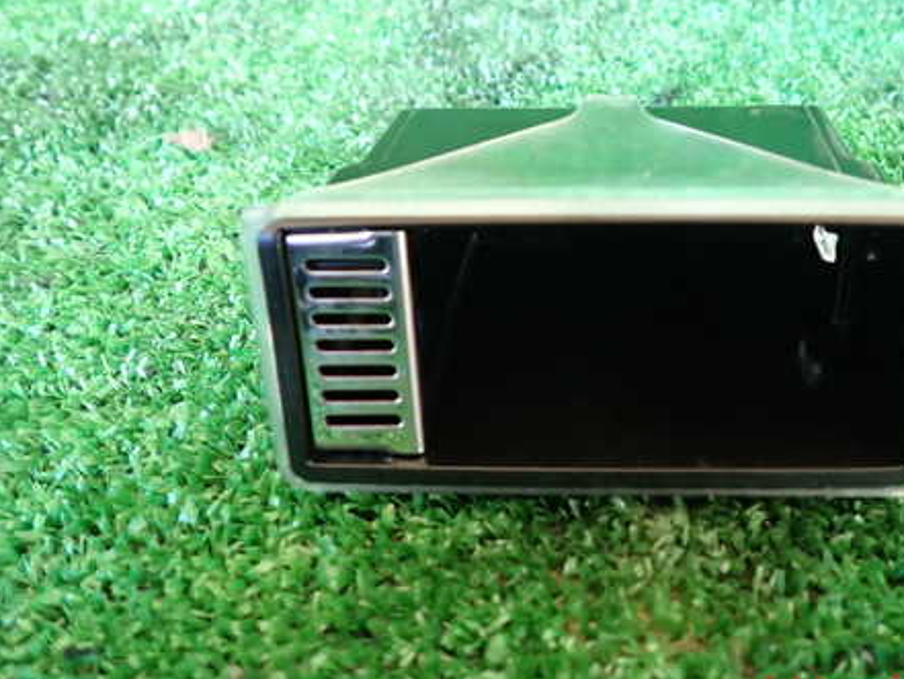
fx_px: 888
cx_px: 613
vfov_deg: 41.5
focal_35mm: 34
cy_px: 261
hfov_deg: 52.8
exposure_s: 1/30
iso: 400
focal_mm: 4.5
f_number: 2
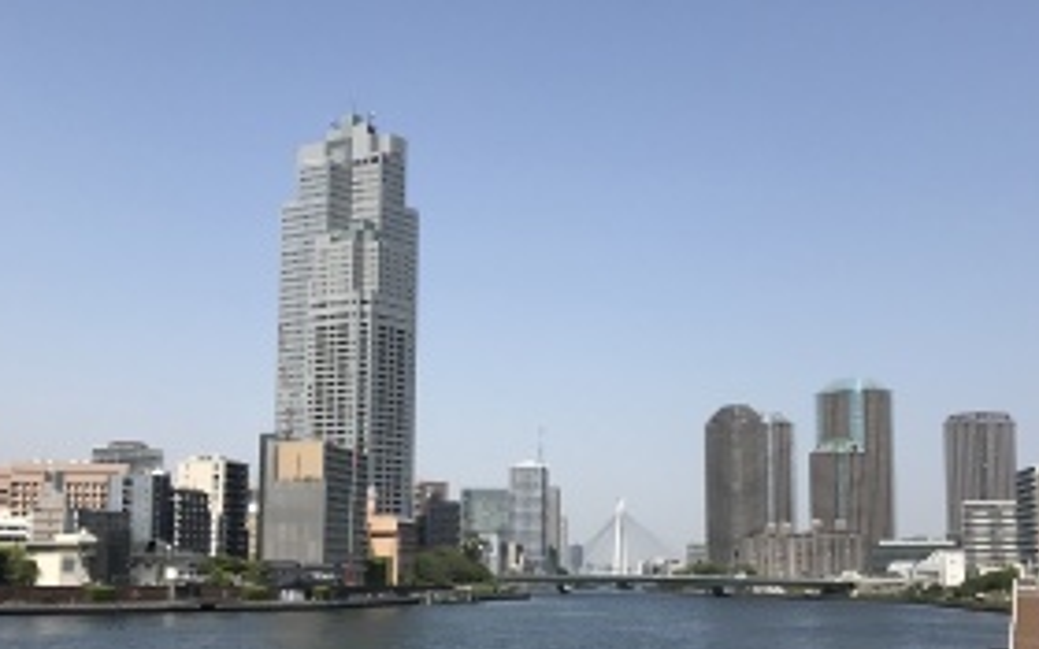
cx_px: 531
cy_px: 391
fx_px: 1501
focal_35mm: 53
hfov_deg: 38.2
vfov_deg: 24.4
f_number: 1.8
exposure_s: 1/3300
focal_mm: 3.99
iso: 20
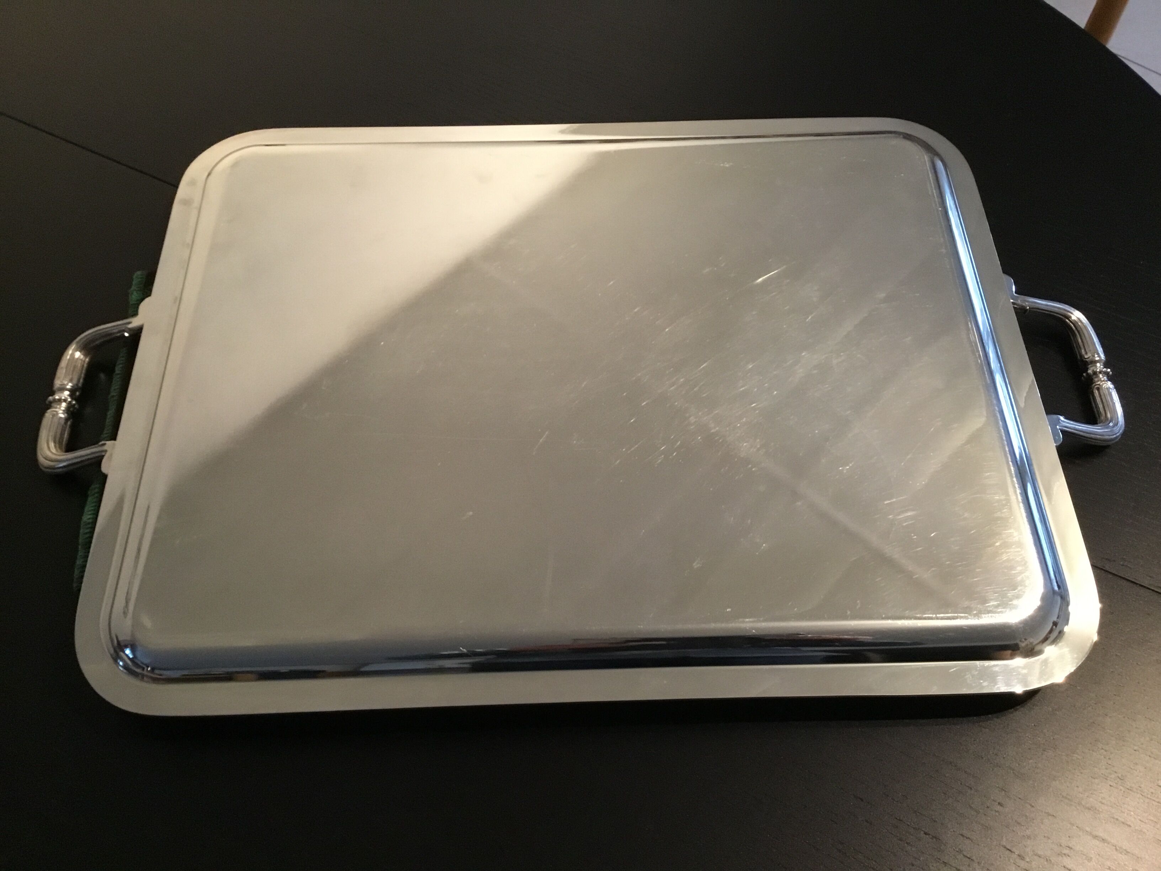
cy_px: 436
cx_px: 580
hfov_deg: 58.4
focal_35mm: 31
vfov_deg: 45.4
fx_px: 1040
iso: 200
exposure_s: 1/20
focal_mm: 3.3
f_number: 2.4
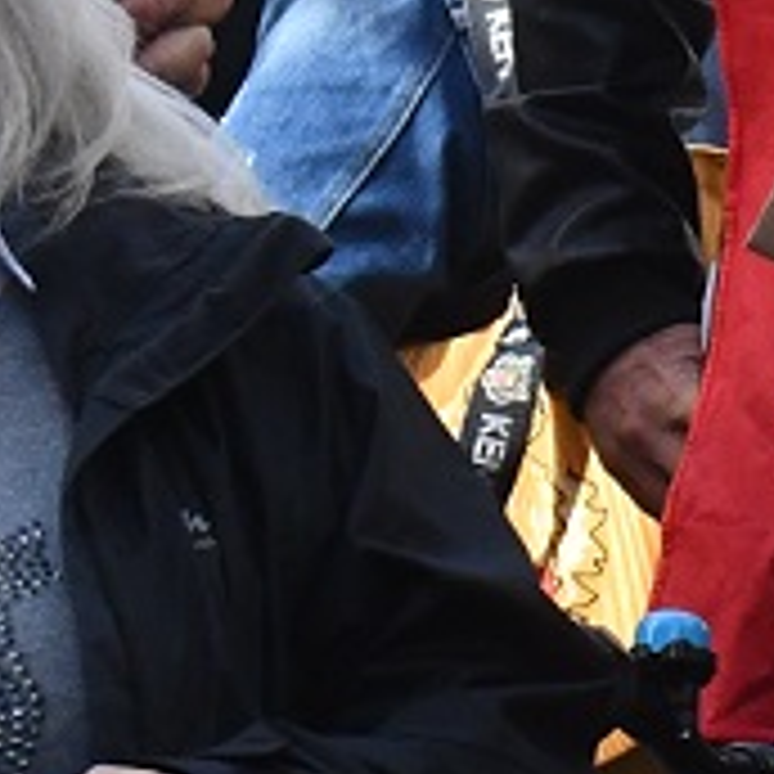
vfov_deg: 3.7
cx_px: 2318
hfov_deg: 3.6
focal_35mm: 475
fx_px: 12016
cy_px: 338
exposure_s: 1/800
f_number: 14
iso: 2500
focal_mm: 55
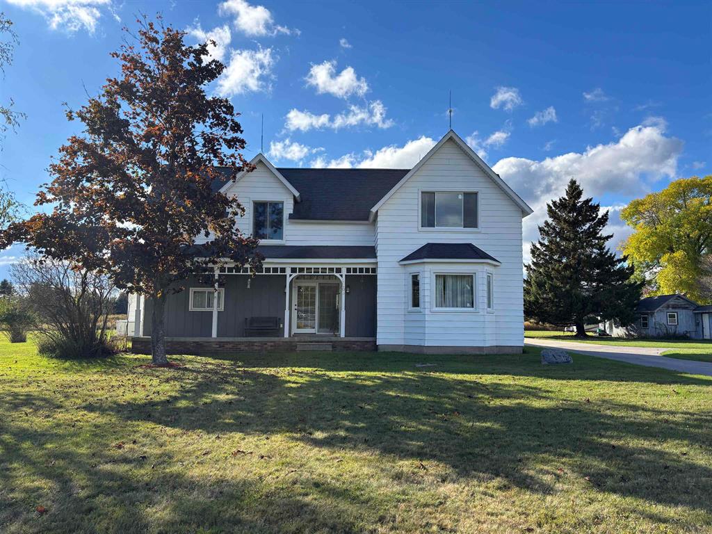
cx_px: 356
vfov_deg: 53.1
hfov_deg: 67.3
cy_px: 267
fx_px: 535
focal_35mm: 26
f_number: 1.6
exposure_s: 1/2342
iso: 50
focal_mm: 5.96
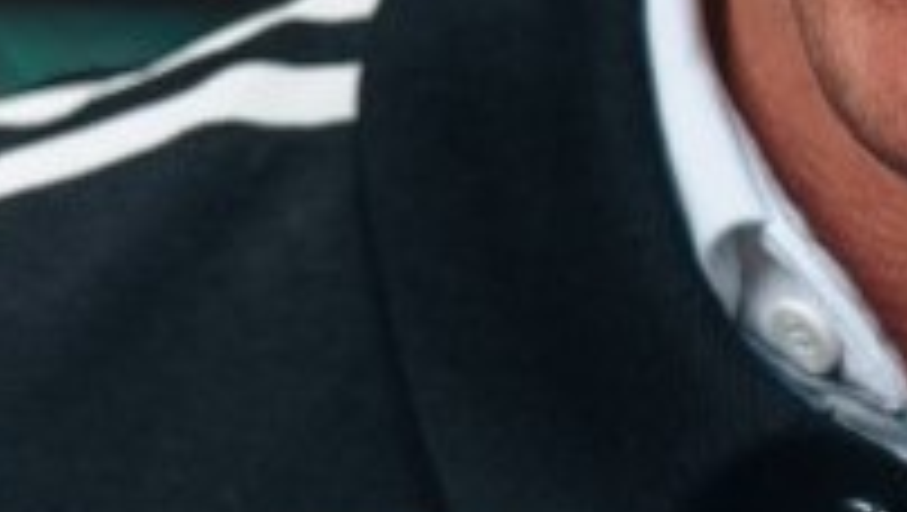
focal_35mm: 676
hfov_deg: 3.2
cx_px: 943
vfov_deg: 1.8
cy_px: -921
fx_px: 16271
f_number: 2
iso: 200
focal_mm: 87
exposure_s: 1/500
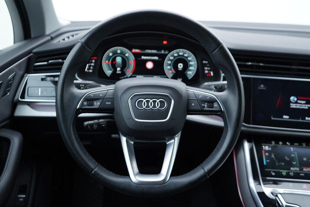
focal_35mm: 36
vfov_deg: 36.9
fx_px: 310
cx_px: 155
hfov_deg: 53.1
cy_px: 104
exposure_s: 1/40
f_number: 2.8
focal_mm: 24
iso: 160
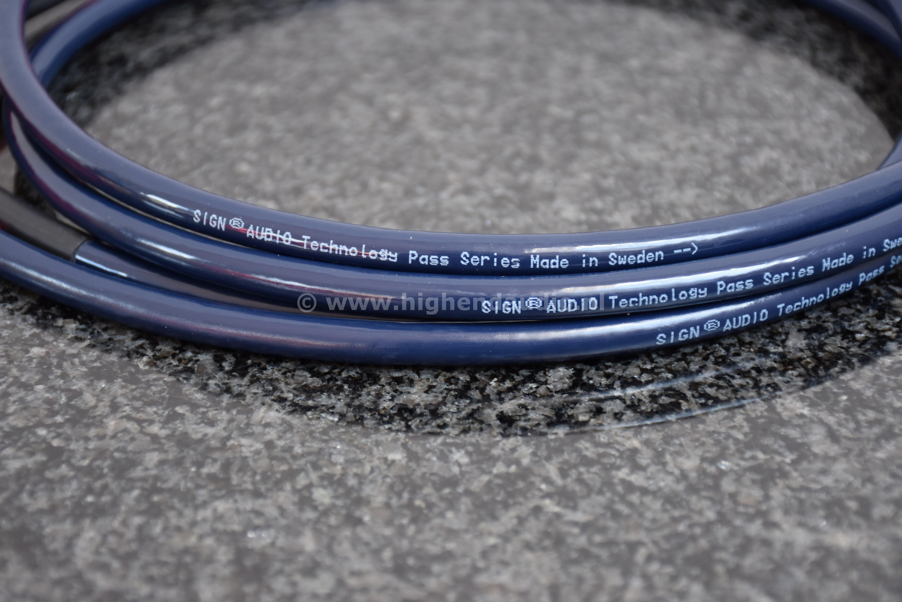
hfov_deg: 22.6
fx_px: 2255
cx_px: 451
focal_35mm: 90
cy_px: 301
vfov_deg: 15.2
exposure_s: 1/60
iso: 640
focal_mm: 60
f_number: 5
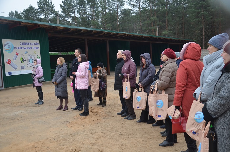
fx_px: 268
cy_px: 76
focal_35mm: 42
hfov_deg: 46.5
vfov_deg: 31.7
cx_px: 115
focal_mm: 28
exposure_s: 1/60
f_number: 4
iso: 400
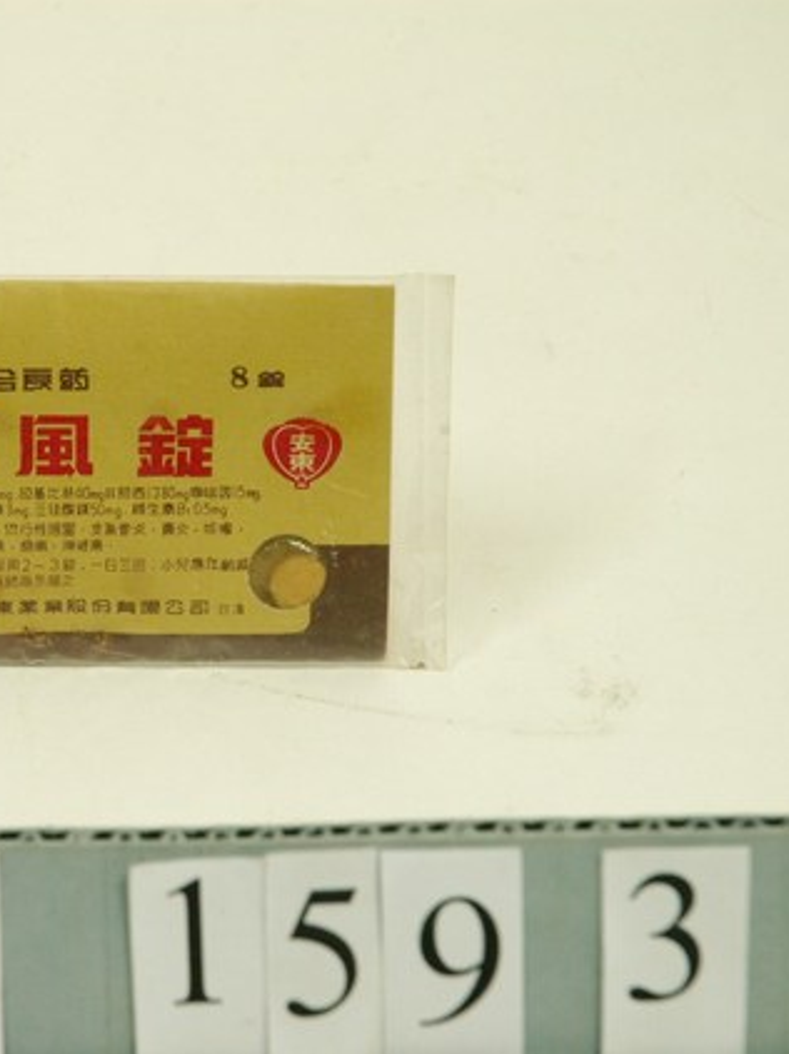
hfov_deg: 9.6
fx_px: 4654
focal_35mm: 153
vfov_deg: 12.9
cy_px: 526
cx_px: 45
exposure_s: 1/20
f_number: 8
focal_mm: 70
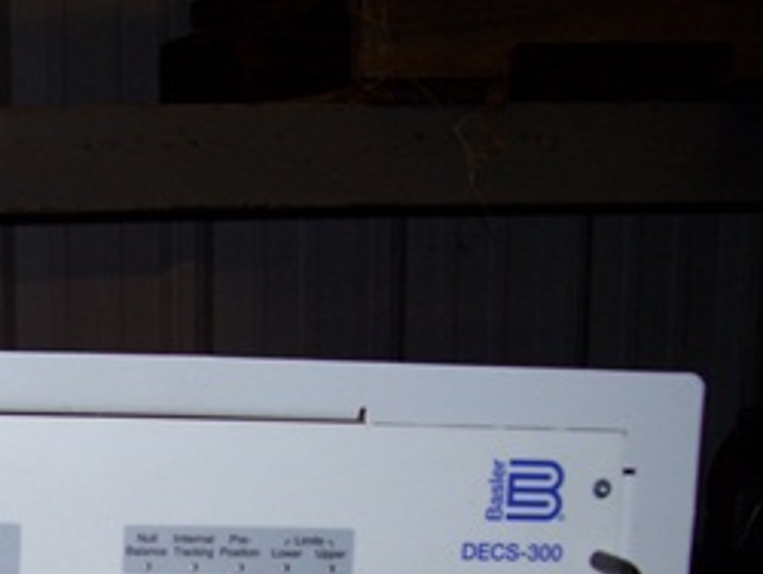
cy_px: 652
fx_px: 1809
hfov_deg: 22.3
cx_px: -104
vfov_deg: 17.3
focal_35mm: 82
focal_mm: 6
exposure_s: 1/60
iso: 80
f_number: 2.7
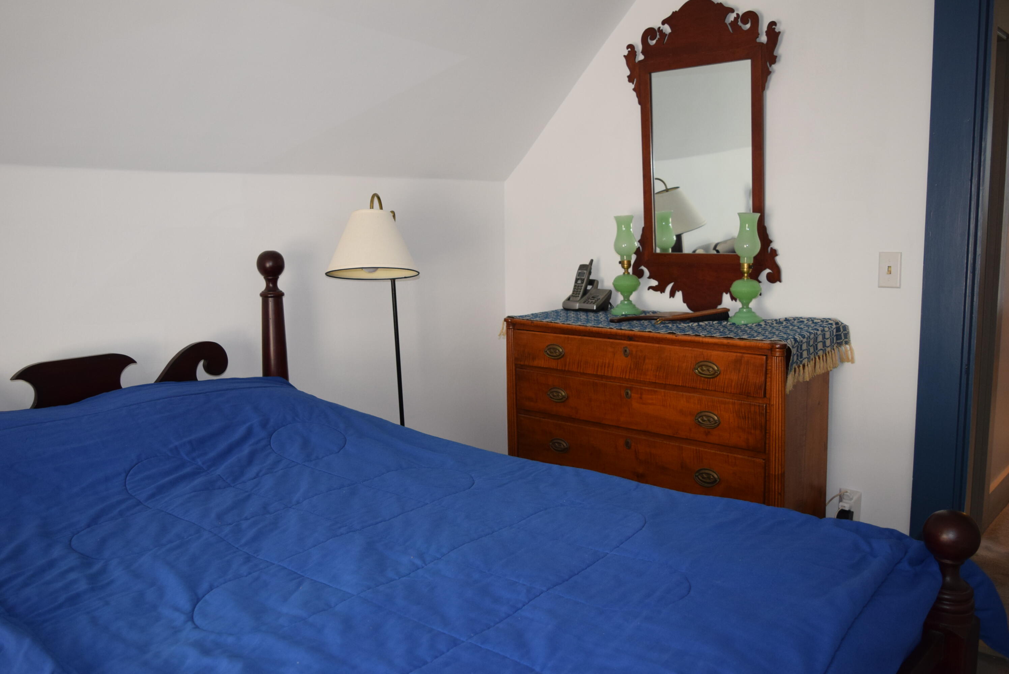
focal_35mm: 32
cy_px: 337
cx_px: 504
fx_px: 884
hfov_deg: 59.5
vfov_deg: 41.8
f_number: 4.5
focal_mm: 21
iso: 800
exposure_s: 1/80
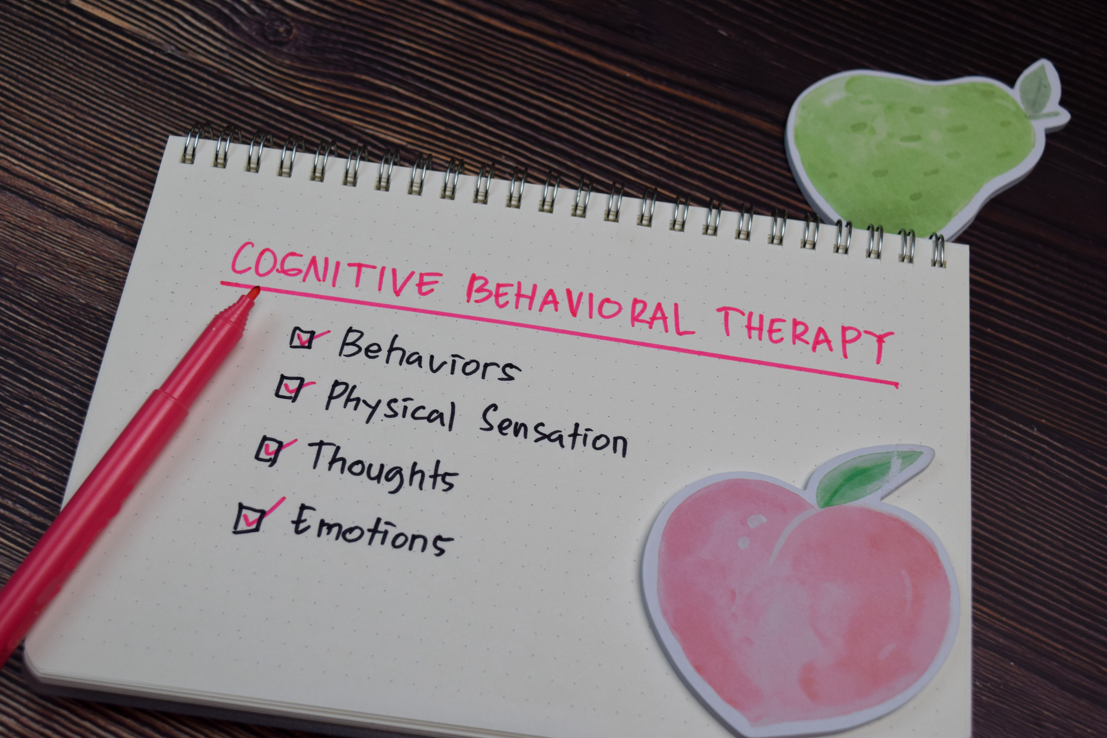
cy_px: 369
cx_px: 554
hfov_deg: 38.9
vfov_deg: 26.5
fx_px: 1568
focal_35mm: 51
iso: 400
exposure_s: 1/80
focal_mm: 34
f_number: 6.3
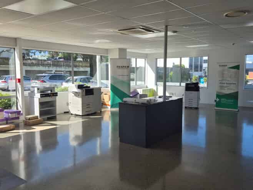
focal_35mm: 23
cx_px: 126
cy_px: 95
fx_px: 168
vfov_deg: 58.8
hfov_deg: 73.9
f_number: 1.8
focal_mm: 5.4
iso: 25
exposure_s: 1/402
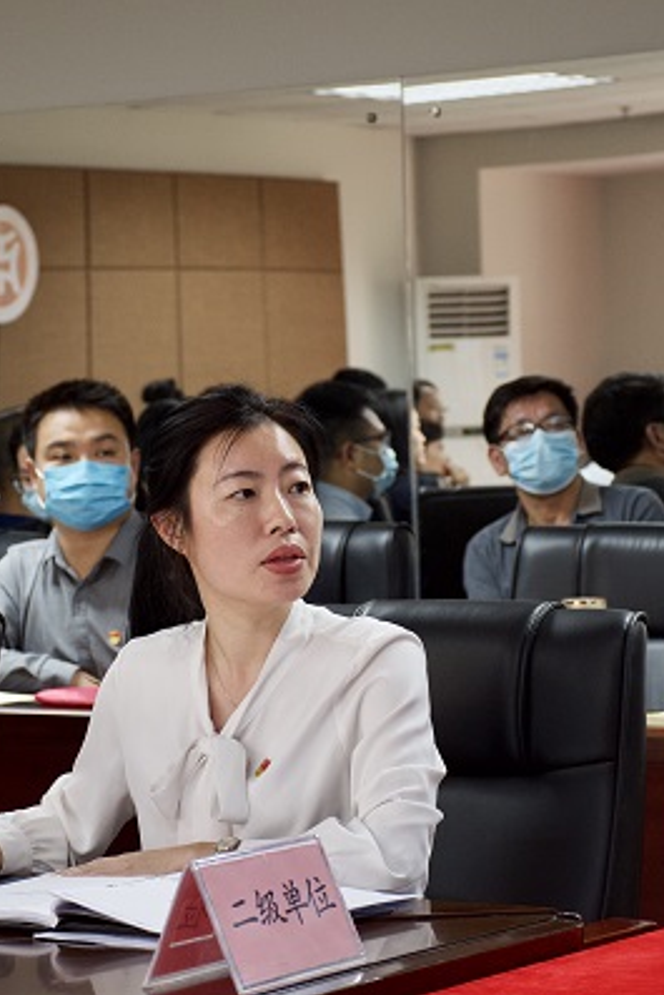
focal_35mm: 127
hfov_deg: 10.8
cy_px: 496
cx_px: 256
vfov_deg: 16.1
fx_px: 3510
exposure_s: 1/40
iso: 1000
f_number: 5
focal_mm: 56
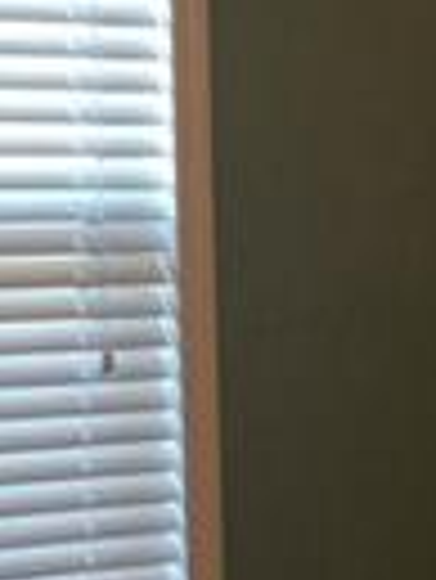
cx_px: 535
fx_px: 2884
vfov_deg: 11.2
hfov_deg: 8.5
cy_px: 773
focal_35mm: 172
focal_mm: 4.15
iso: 50
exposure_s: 1/15
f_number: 2.2
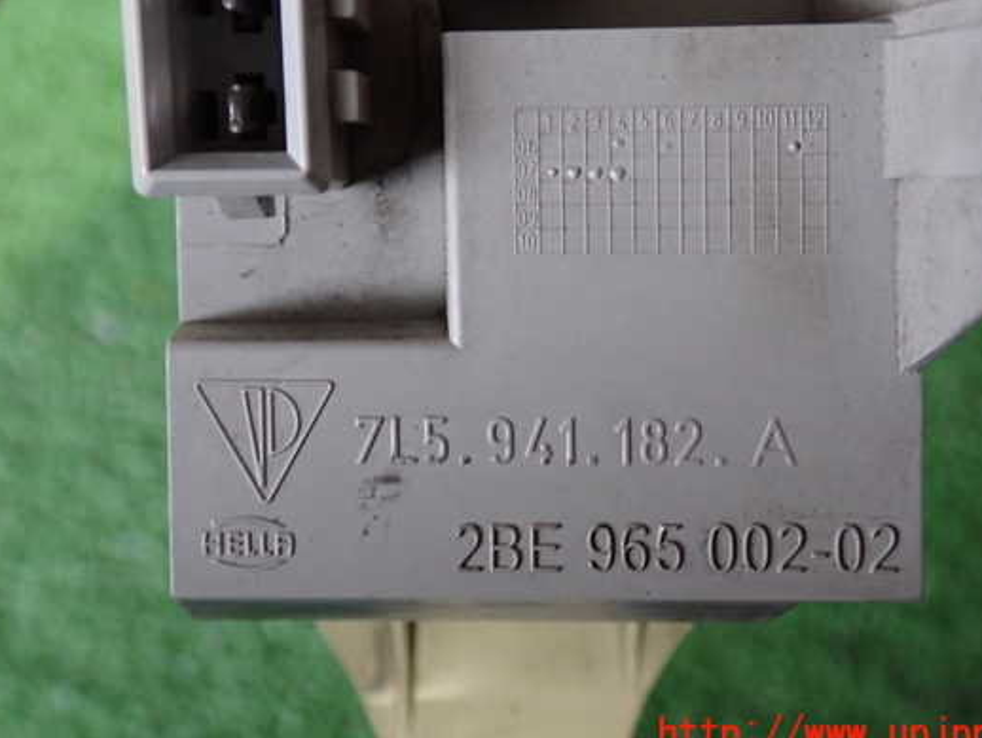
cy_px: 332
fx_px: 1249
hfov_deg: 42.9
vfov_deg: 32.9
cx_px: 518
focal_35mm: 44
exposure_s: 1/40
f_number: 2.7
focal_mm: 6.83
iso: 640
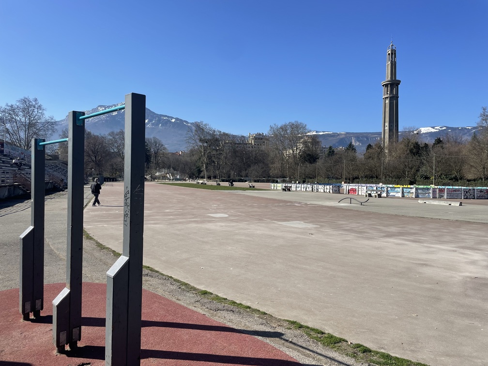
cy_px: 183
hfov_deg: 67.3
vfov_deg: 53.1
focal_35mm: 26
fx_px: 367
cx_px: 244
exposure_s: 1/3509
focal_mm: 4.2
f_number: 1.6
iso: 32
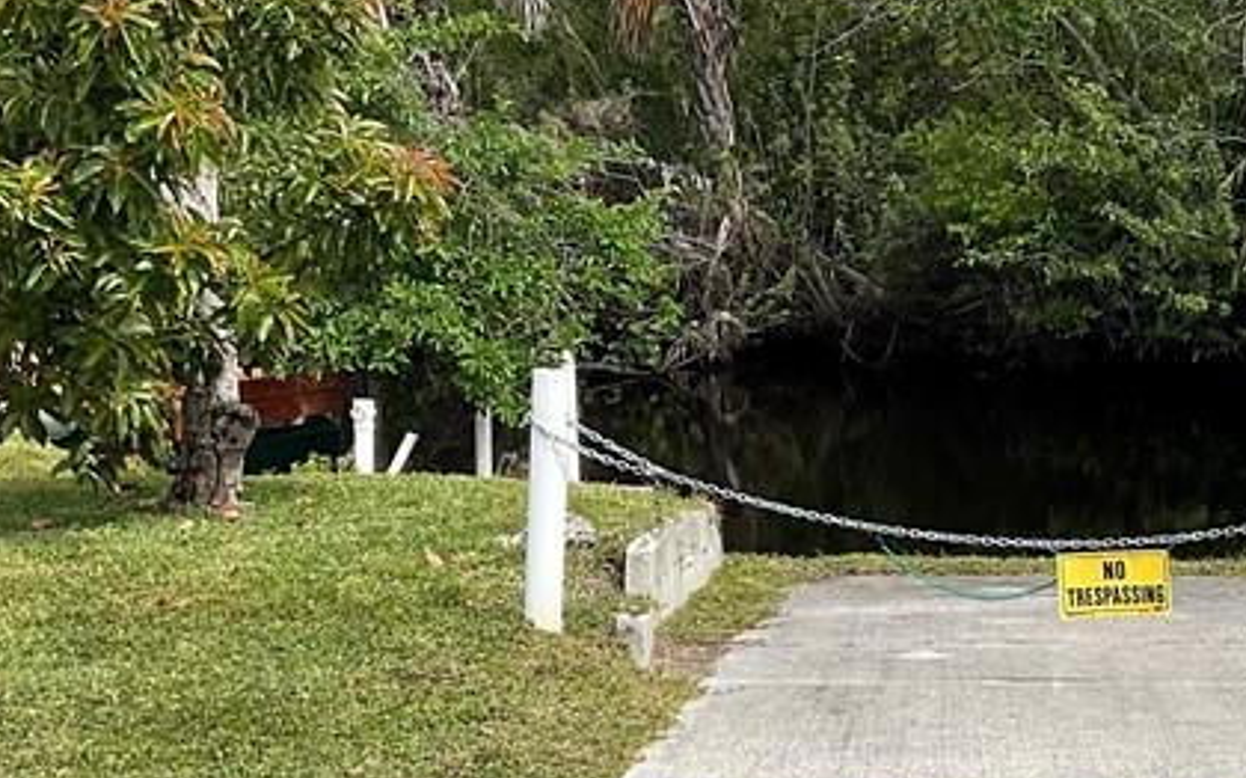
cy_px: 671
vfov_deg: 17.2
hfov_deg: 26.6
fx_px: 2545
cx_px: 1124
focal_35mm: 75
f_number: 1.8
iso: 16
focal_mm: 3
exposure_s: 1/978
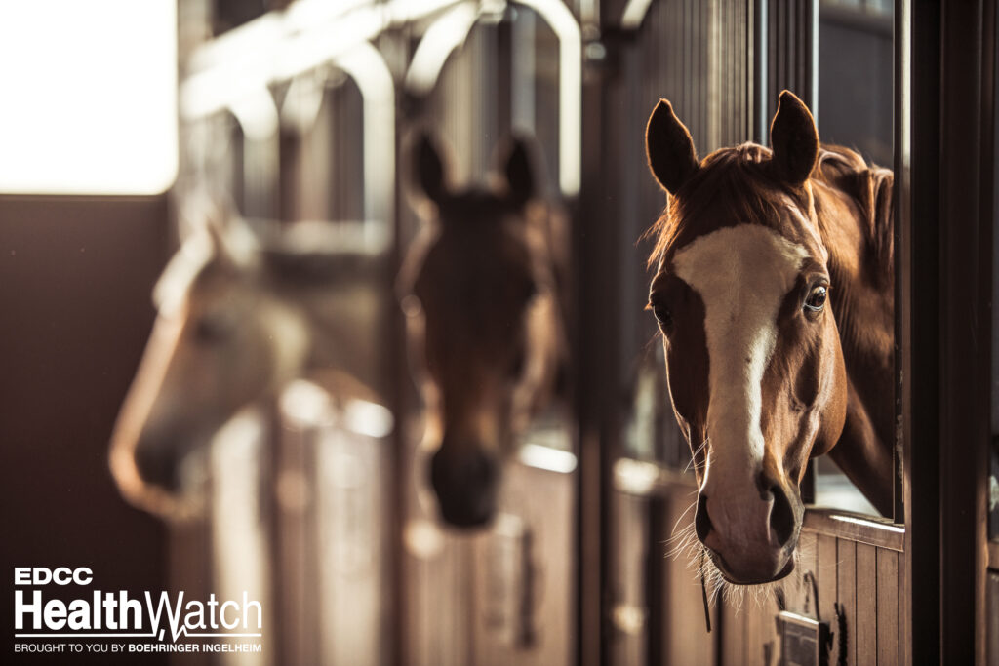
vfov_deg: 6.9
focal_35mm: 200
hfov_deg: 10.3
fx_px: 5550
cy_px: 333
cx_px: 500
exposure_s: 1/160
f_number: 2
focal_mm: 200
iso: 200
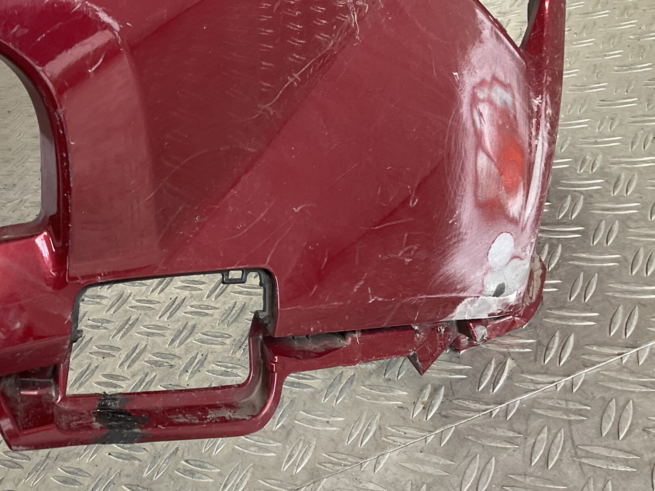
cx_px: 146
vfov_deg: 31.5
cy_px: 270
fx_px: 870
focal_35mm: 46
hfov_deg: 39.8
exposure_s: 1/60
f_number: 1.8
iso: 80
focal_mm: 3
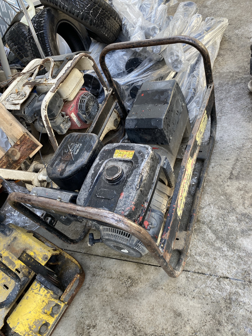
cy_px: 168
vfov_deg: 67.3
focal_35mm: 26
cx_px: 126
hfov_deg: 53.1
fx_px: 252
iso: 50
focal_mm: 4.25
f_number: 1.8
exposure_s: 1/122
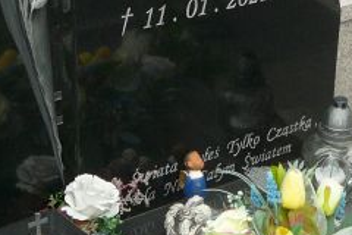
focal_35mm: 97
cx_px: 204
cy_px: 90
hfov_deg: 21.0
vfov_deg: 14.1
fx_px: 948
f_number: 2.8
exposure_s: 1/500
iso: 80
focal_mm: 5.2
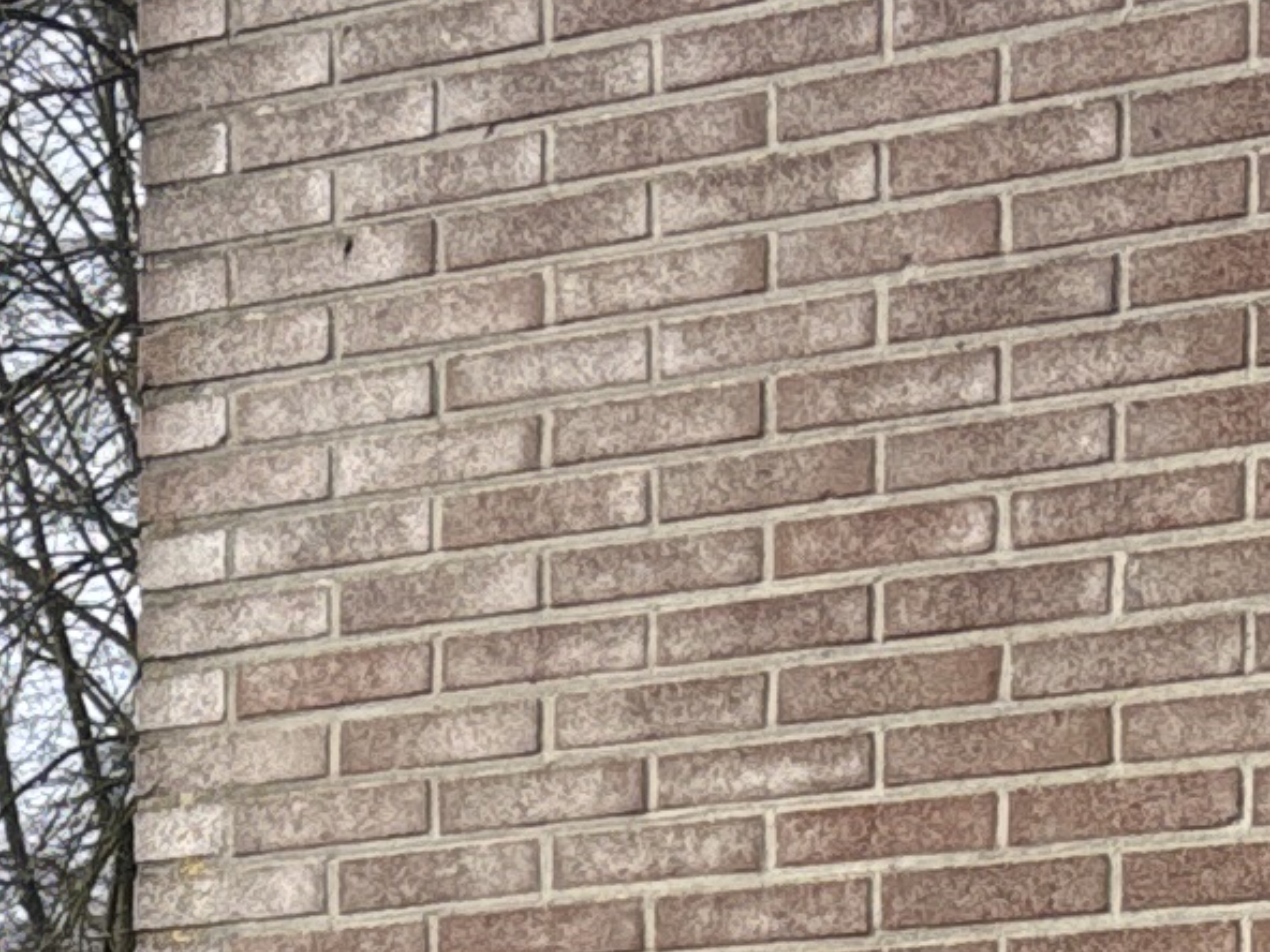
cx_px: -1090
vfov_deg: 7.9
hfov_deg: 10.4
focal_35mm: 177
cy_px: 2116
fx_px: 6494
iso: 50
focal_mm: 5.96
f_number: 1.6
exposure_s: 1/1344
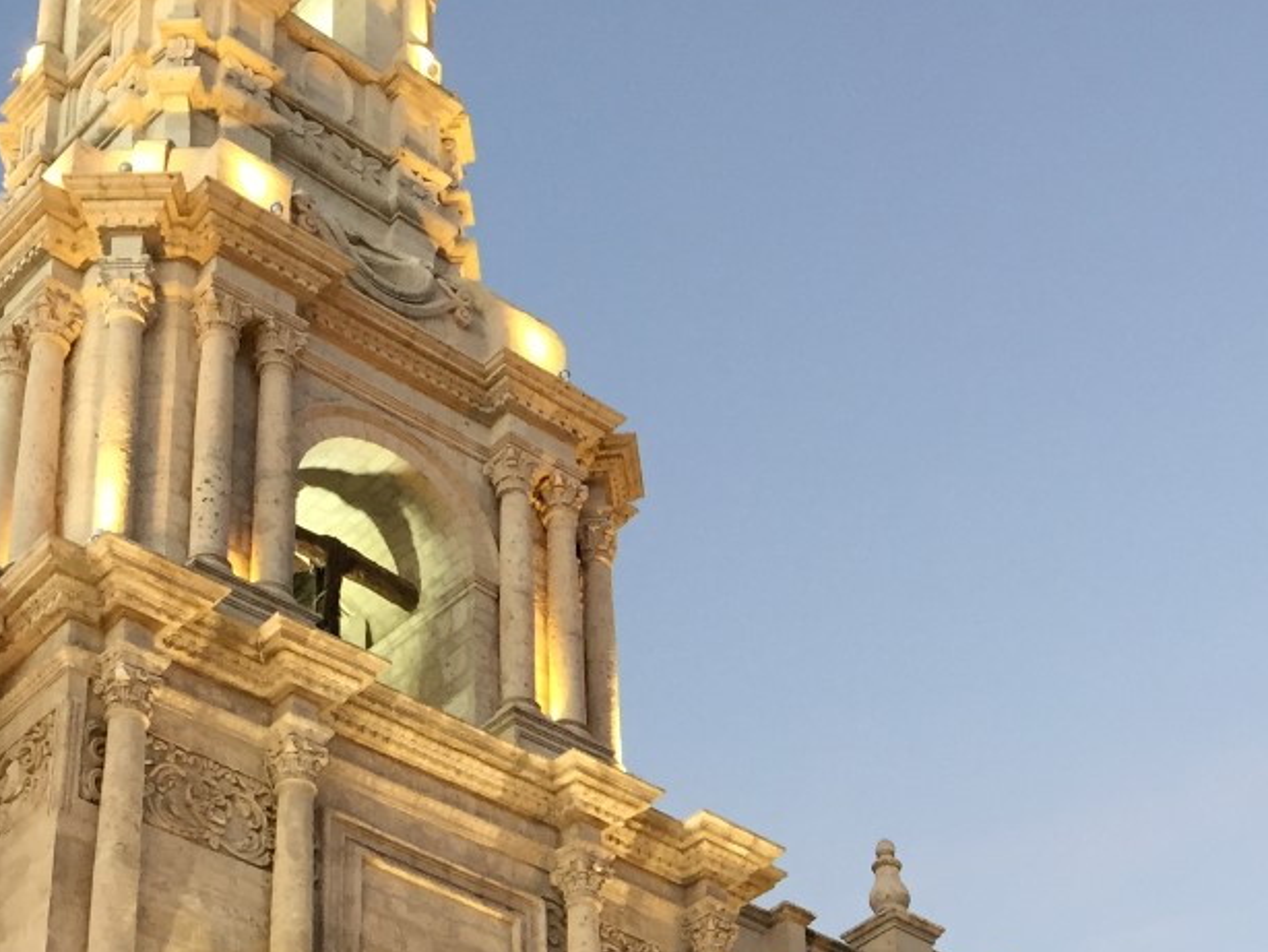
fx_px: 2492
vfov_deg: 20.8
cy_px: 997
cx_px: 888
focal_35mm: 68
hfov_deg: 28.3
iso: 80
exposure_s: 1/30
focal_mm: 4.15
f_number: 2.2
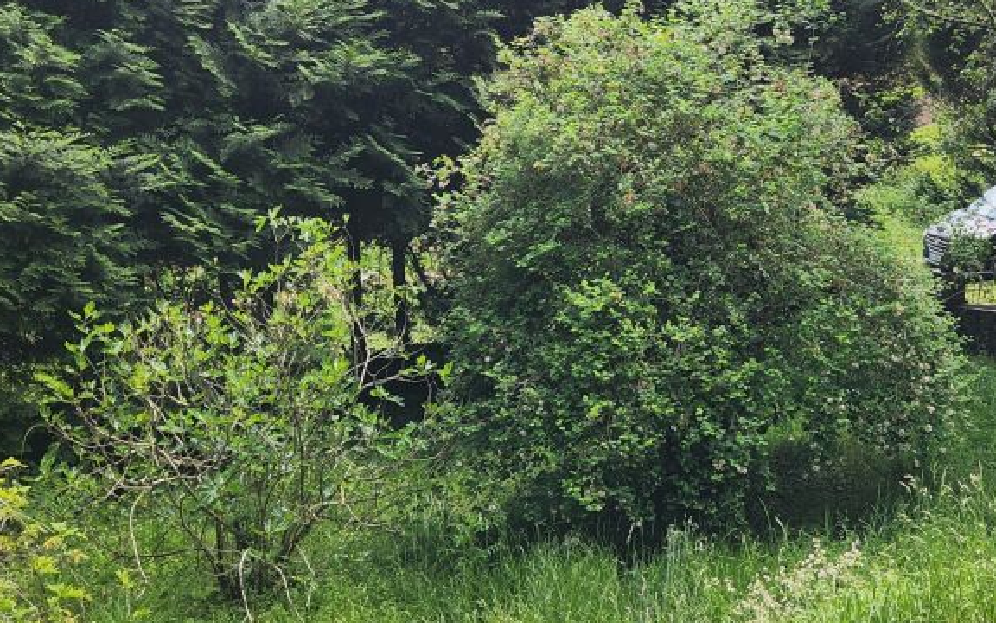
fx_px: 1656
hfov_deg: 33.1
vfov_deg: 20.9
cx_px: 681
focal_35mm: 61
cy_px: 92
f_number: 1.8
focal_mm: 5.4
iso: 20
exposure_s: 1/559
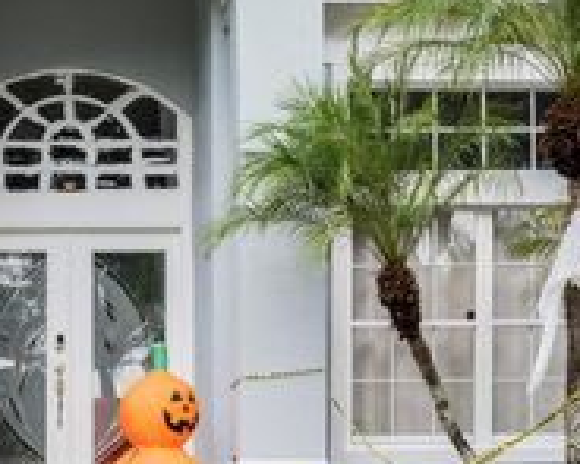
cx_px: -76
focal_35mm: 92
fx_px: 1578
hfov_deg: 19.8
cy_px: 166
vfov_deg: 16.7
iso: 800
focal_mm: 24
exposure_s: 1/40
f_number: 13
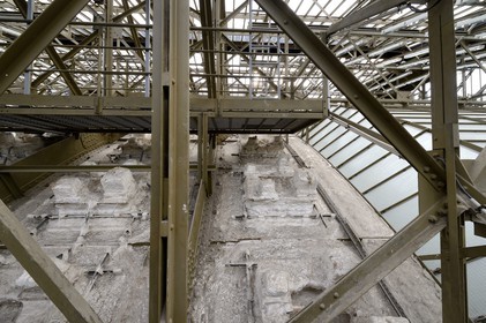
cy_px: 162
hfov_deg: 104.3
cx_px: 243
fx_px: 189
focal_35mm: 14
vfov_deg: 81.1
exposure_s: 1/80
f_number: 8
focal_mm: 14
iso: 800
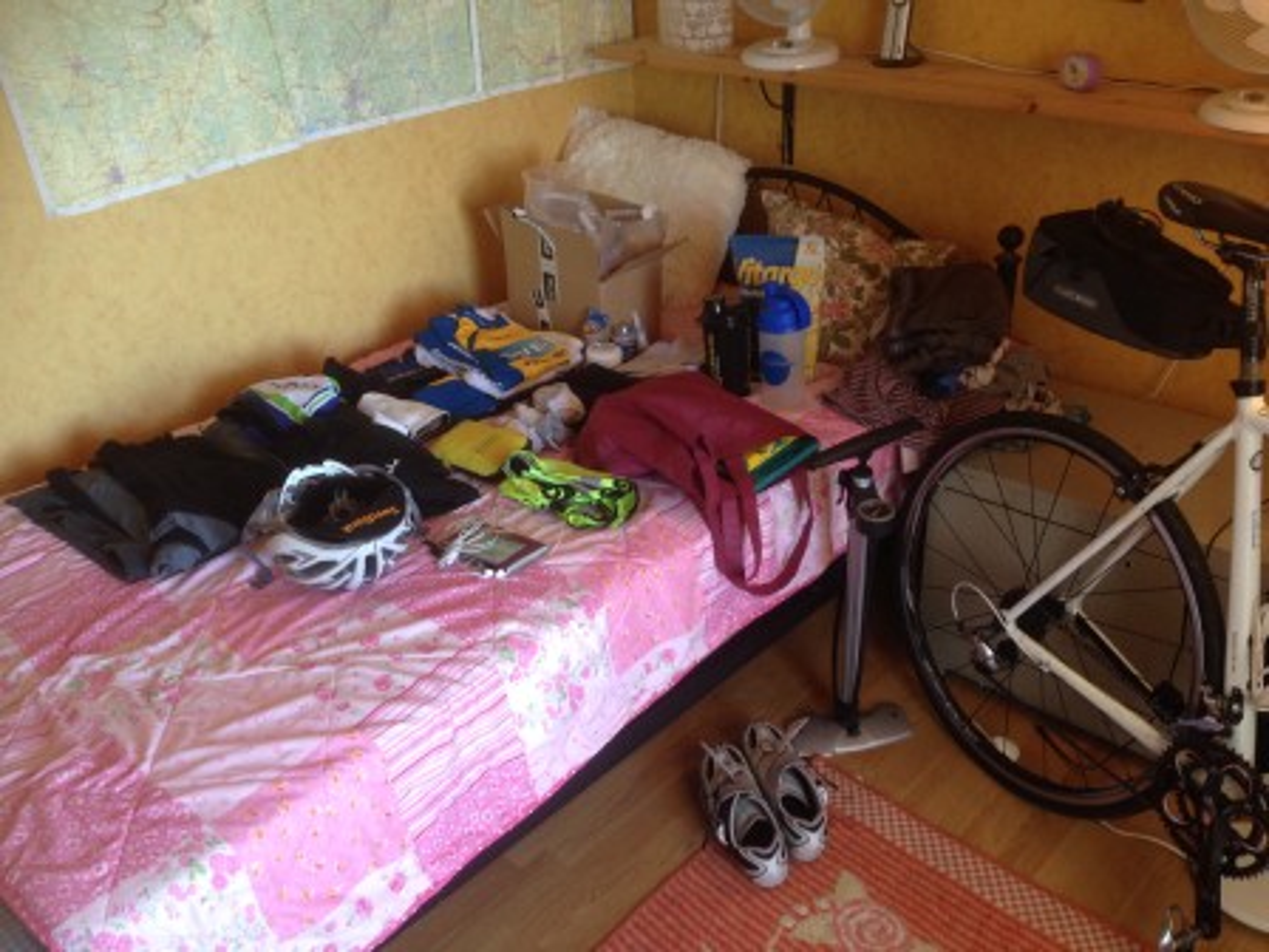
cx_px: 634
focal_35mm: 33
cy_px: 476
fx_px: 1210
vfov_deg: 42.9
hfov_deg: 55.4
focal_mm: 4.12
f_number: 2.4
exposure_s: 1/20
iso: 100
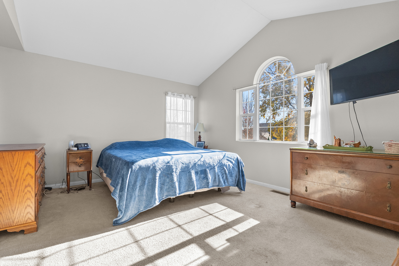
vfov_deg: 73.8
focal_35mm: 16
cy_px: 133
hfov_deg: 96.7
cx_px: 200
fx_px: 177
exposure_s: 1/6
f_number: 8
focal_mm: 16
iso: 640
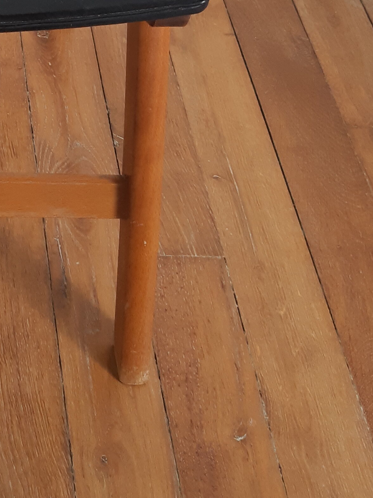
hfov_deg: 17.9
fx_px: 1092
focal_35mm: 76
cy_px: -148
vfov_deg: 22.9
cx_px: -135
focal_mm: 3.93
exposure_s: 1/60
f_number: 1.7
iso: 80
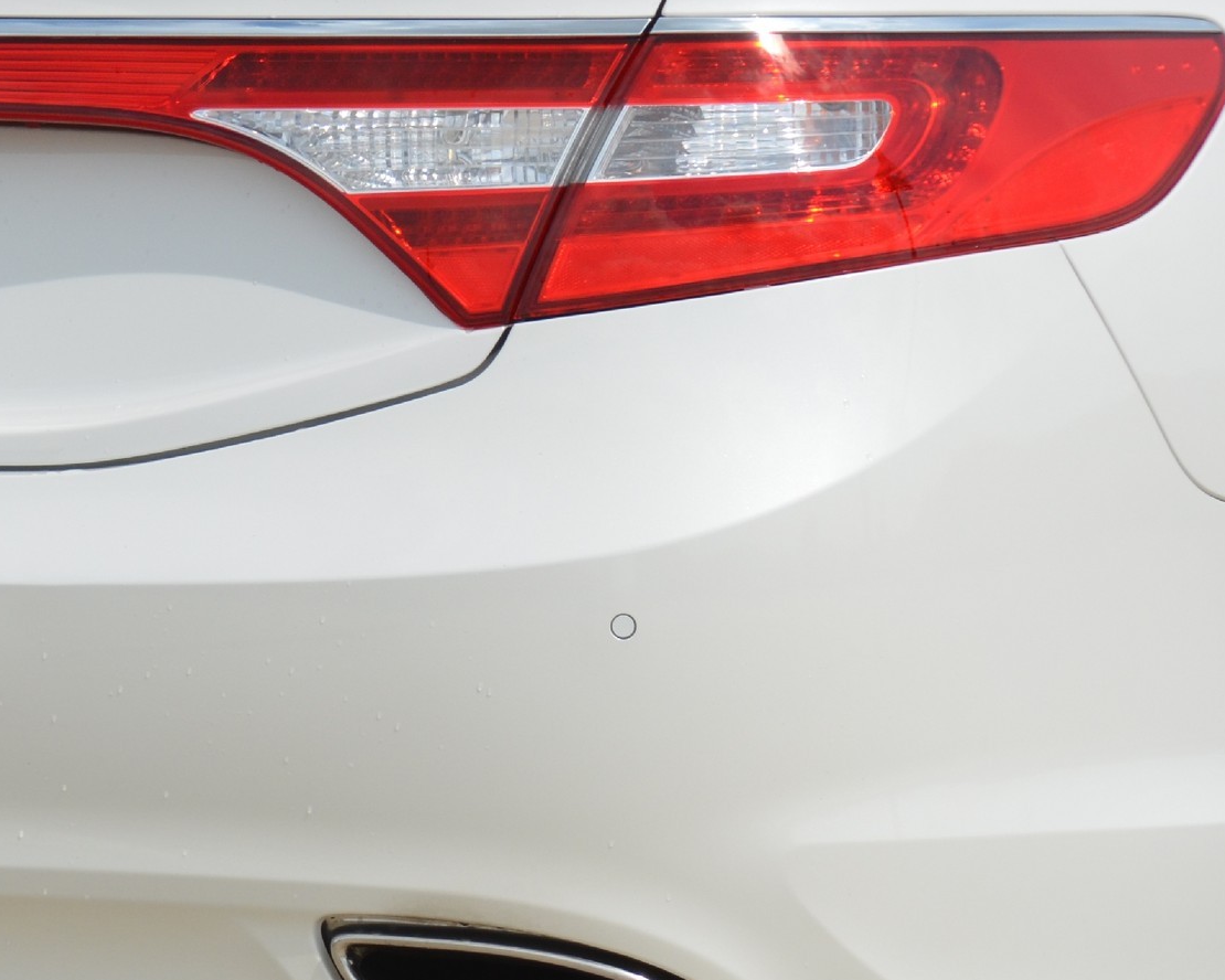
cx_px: -28
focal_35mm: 538
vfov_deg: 2.9
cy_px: 339
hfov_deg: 3.6
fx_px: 19505
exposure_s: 1/1600
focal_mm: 170
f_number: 7.1
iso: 400
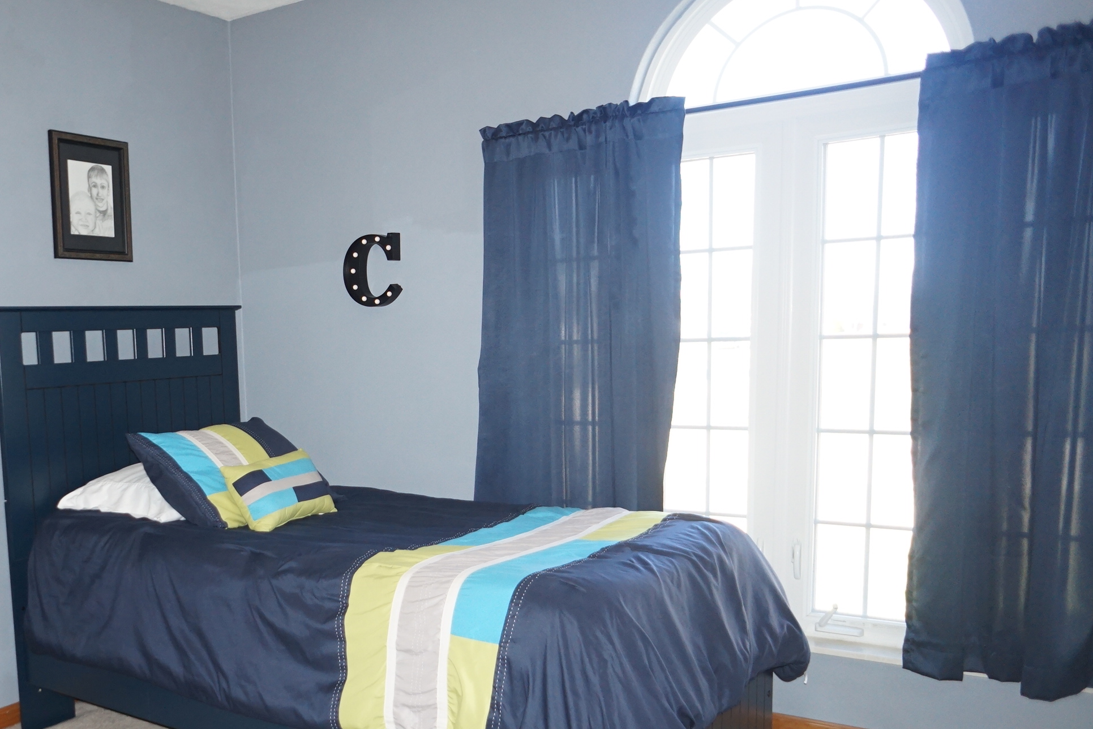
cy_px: 481
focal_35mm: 34
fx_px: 1032
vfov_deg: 38.5
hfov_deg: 54.2
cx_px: 330
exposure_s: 1/160
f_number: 2.8
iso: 800
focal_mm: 16
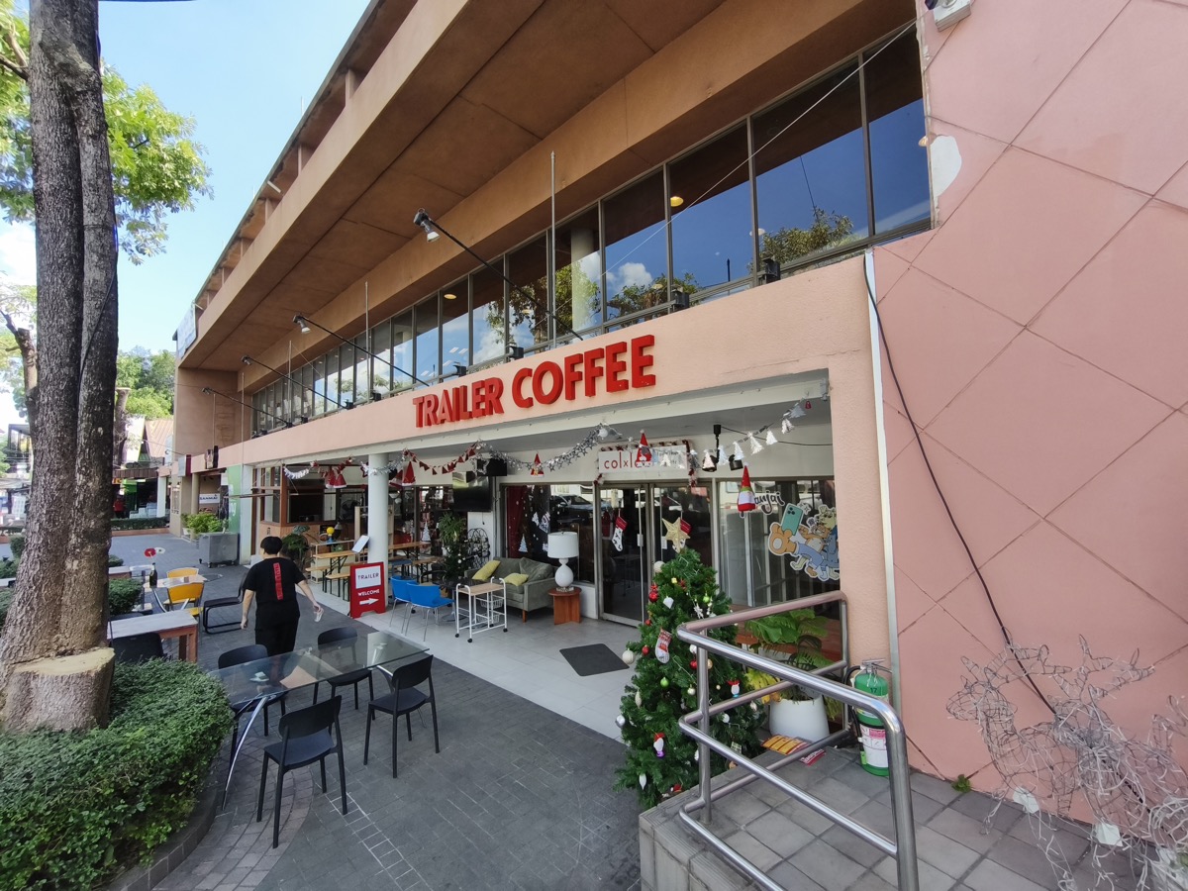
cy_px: 446
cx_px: 594
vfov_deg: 81.7
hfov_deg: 98.2
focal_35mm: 15
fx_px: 515
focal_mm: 1.91
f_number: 2.2
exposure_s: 1/394
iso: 50
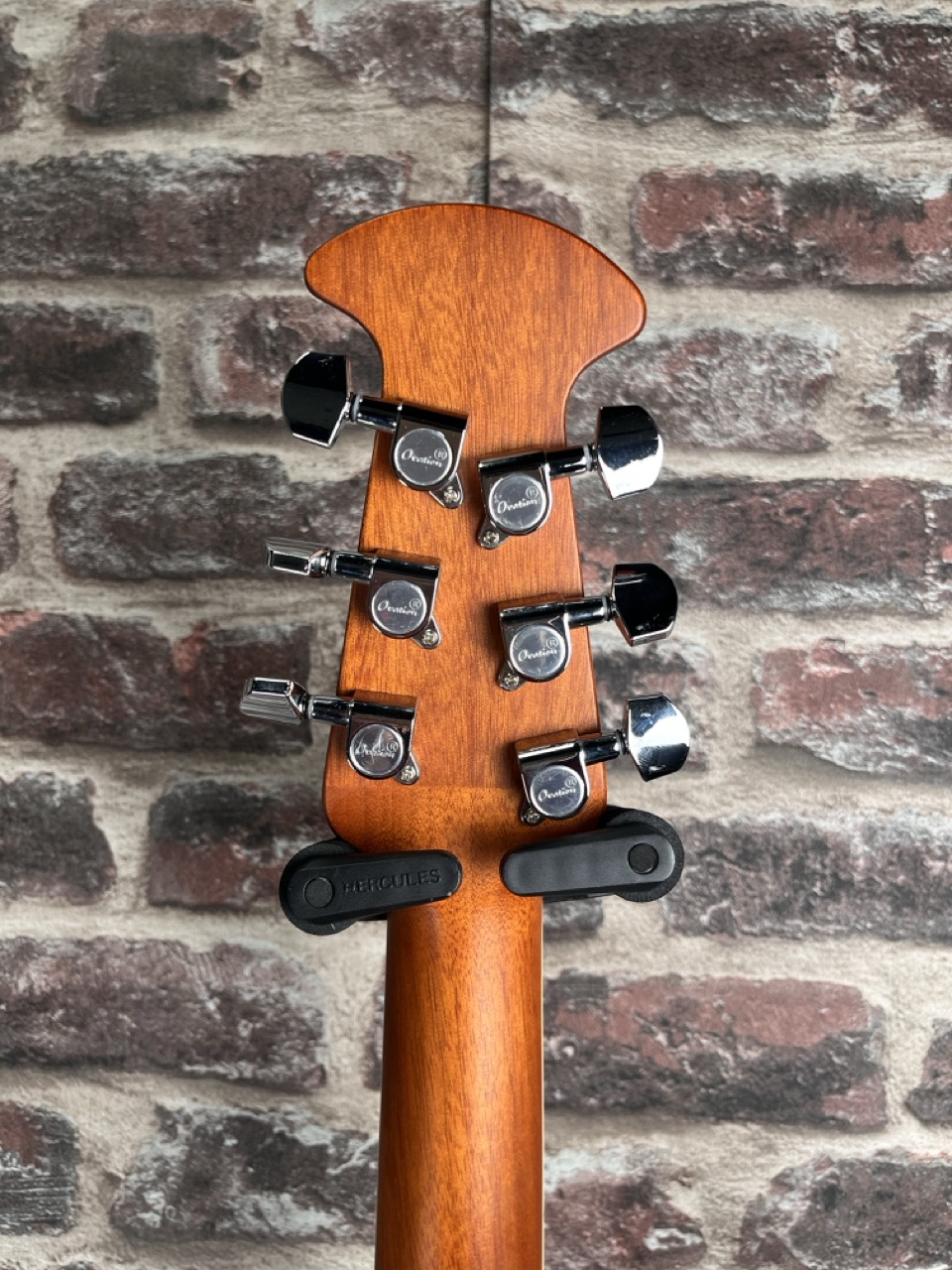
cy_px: 635
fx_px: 953
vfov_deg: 67.3
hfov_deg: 53.1
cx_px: 476
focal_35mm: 26
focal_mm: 5.1
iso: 50
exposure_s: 1/121
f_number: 1.6
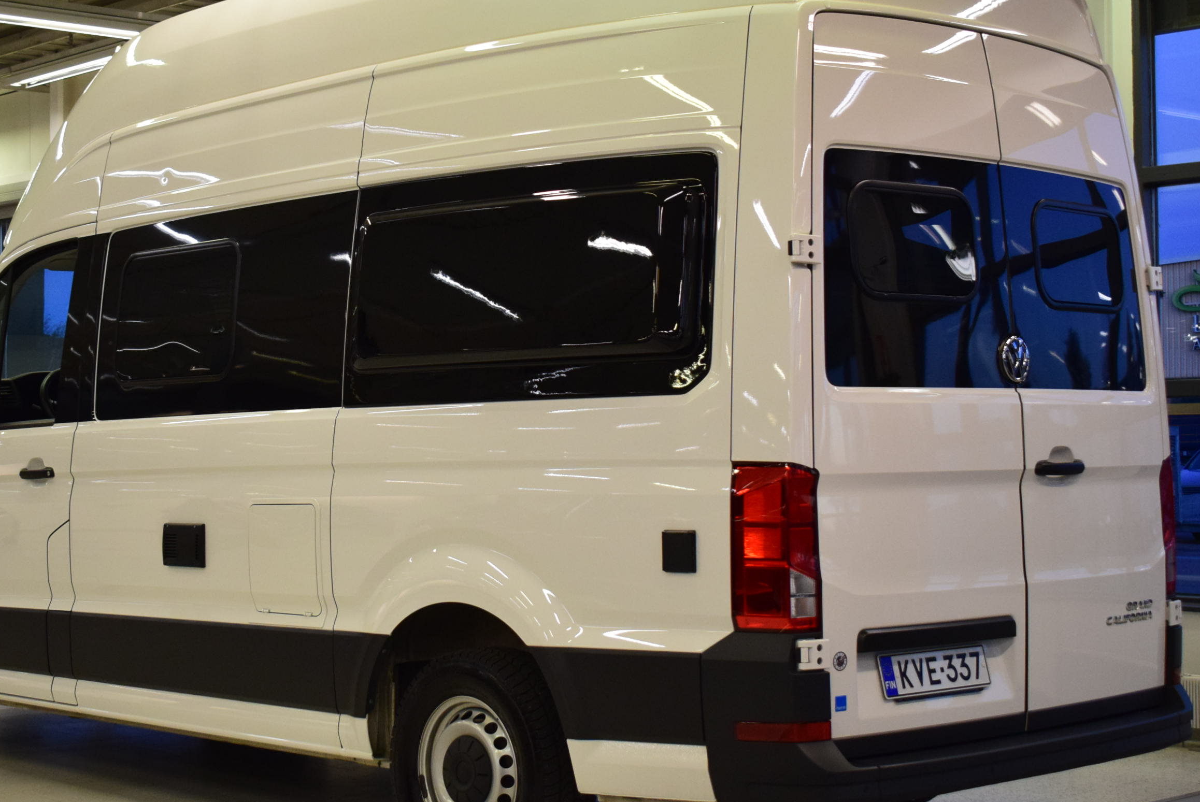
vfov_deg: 21.9
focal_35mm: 62
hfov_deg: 32.3
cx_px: 497
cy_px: 365
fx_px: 2068
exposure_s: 1/250
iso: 1600
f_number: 4.5
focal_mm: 32
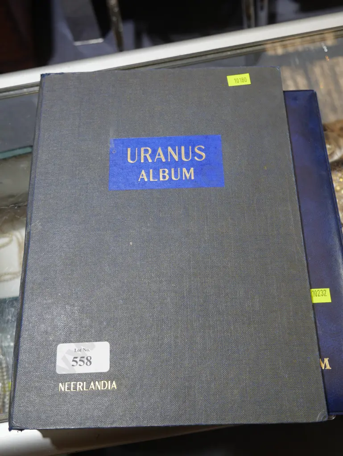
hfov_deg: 39.7
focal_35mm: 36
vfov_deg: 51.3
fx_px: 475
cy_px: 228
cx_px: 172
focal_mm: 18
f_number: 4
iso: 250
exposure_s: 1/60
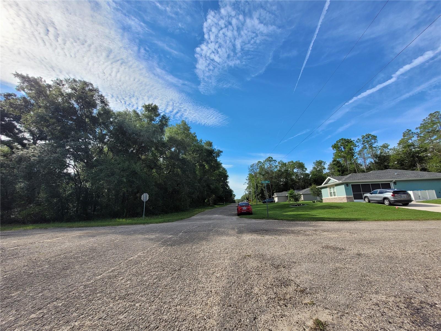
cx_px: 220
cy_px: 166
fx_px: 166
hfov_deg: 106.2
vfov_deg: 89.9
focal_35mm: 13
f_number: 2.2
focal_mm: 1.74
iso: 40
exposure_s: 1/1332
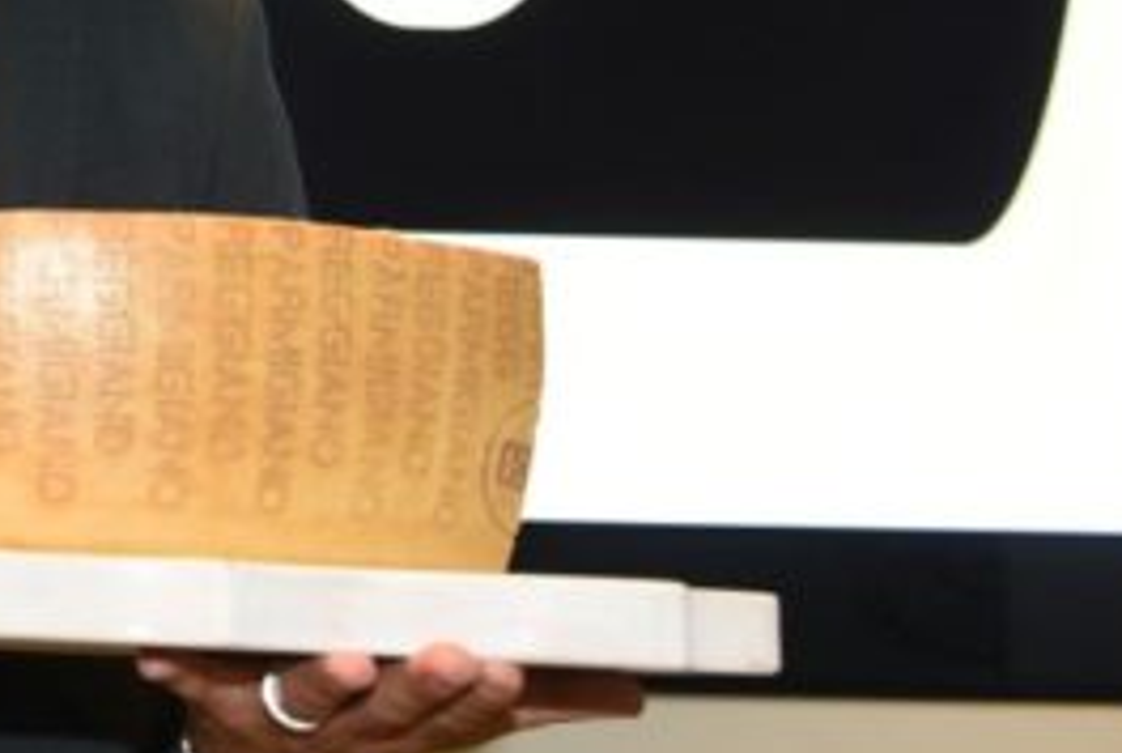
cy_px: -143
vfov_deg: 14.3
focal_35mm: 93
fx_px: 2903
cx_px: -314
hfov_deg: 20.1
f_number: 4
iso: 1600
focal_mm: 32
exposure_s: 1/160
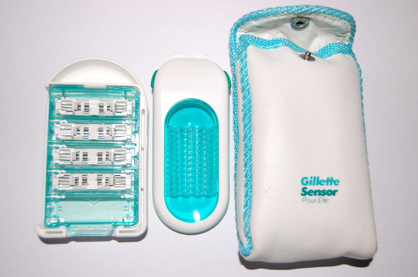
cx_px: 209
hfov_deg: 49.6
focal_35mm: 39
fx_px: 452
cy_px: 138
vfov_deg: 34.1
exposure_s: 1/60
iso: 220
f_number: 4
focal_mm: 26
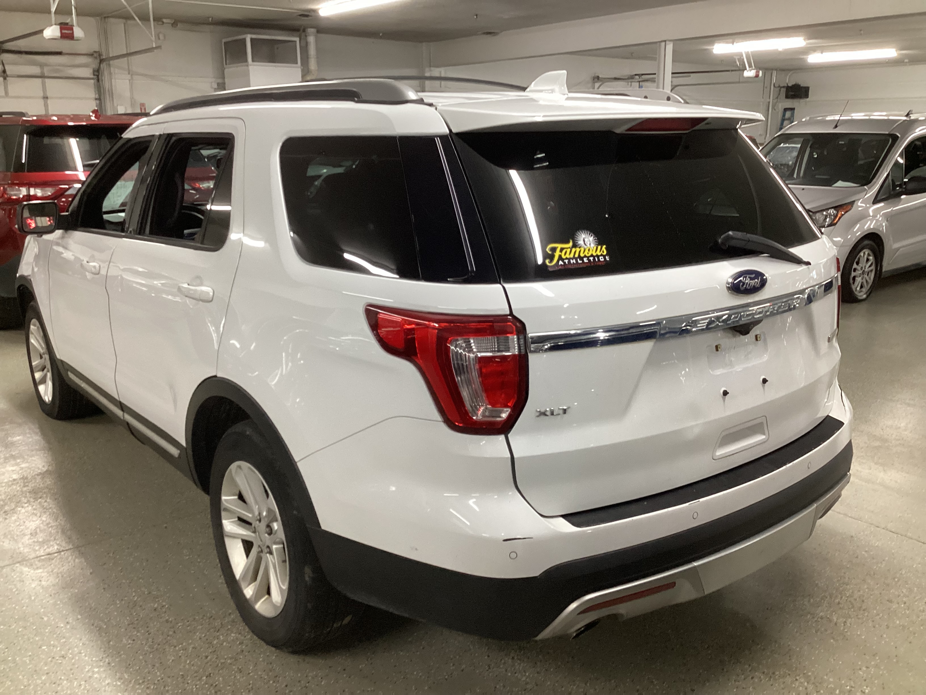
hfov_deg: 58.4
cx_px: 463
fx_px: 829
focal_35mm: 31
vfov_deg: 45.4
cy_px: 348
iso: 250
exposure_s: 1/60
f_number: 2.4
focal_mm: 3.3
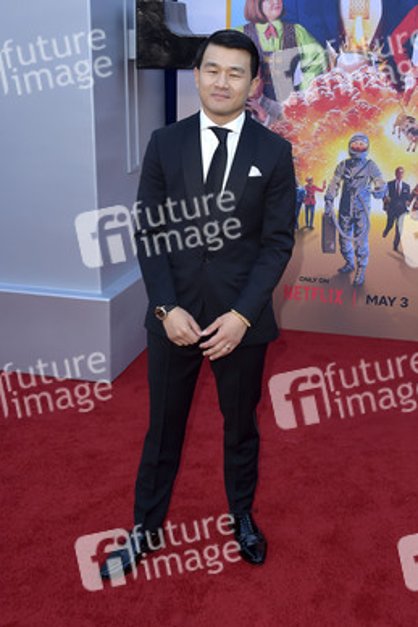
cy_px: 310
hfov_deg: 40.0
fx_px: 574
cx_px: 206
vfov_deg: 57.2
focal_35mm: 33
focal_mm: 32
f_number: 6.3
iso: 320
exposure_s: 1/250
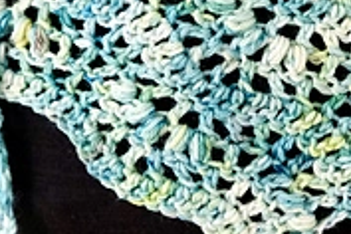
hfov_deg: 13.5
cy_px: -23
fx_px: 1443
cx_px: 420
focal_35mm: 148
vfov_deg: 9.2
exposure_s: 1/100
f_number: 4
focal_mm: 27.5
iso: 2500
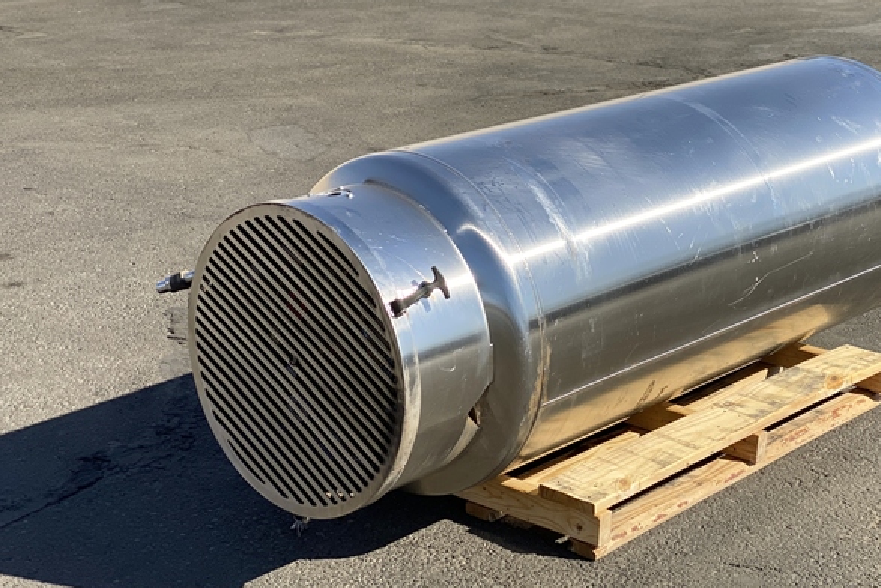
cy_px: 195
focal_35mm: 72
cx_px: 574
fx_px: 1762
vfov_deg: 18.9
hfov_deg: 27.9
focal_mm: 6
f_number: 2
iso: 20
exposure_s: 1/1453
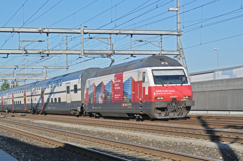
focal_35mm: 82
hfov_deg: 24.6
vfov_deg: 16.5
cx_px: 122
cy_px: 80
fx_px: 556
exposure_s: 1/1000
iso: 200
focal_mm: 55
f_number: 5.6
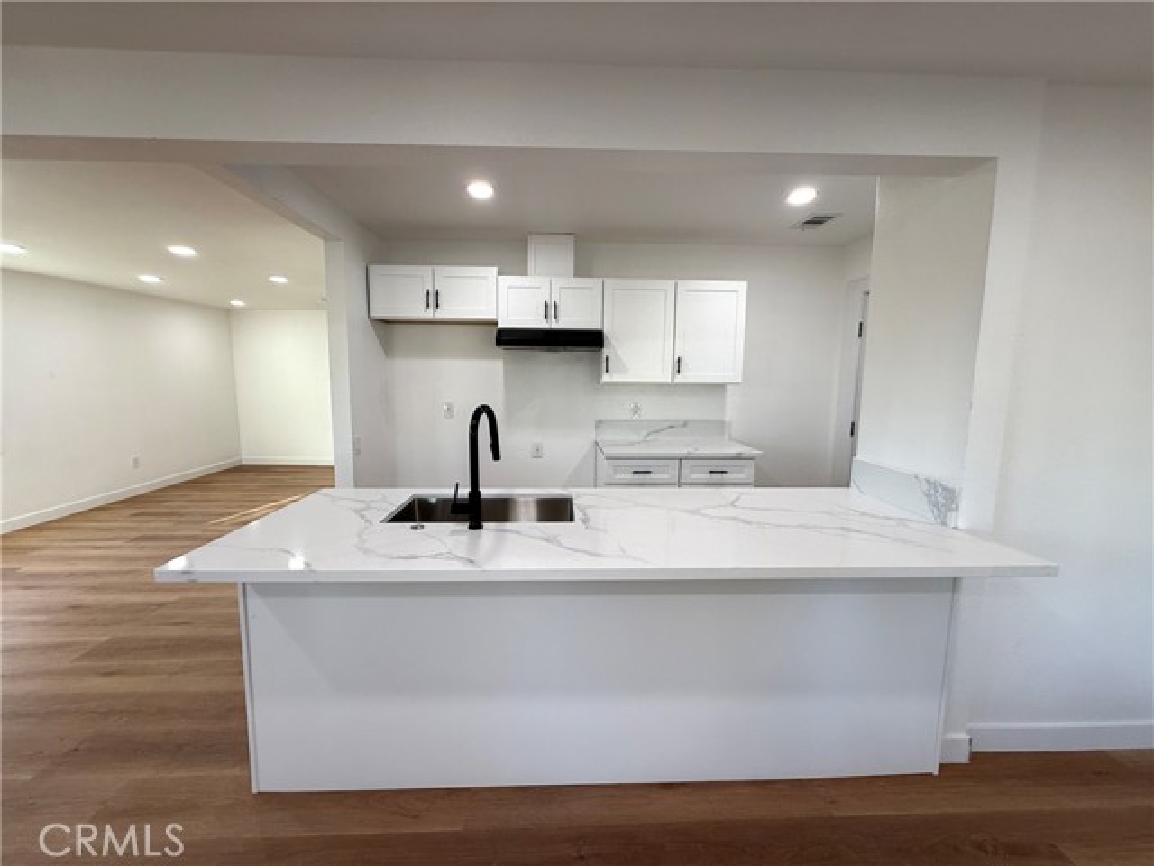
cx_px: 577
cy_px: 433
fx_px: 467
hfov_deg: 102.1
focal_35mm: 14
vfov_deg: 85.7
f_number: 2.2
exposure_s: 1/120
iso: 125
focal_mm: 2.22
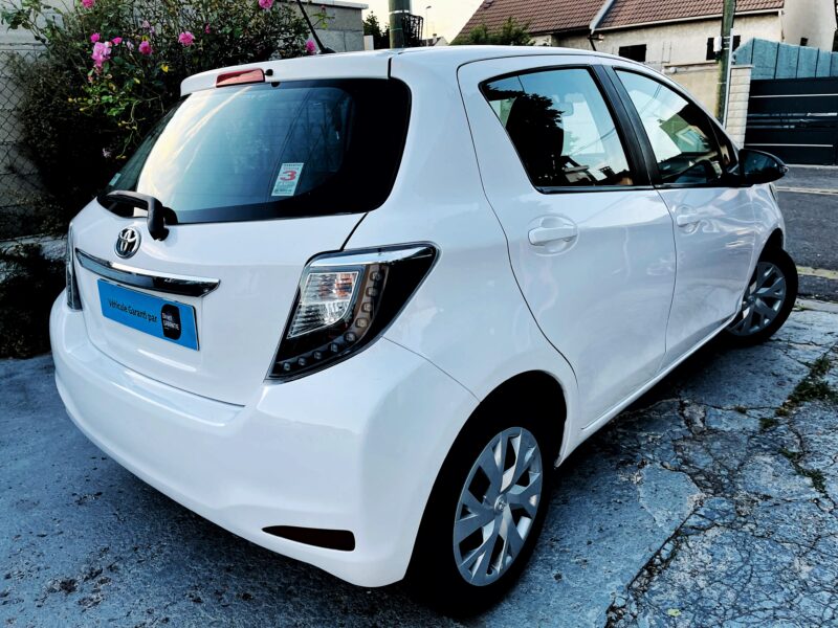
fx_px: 605
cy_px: 314
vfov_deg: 54.9
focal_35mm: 25
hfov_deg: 69.4
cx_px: 419
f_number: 1.6
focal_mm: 5.1
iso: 125
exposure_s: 1/110
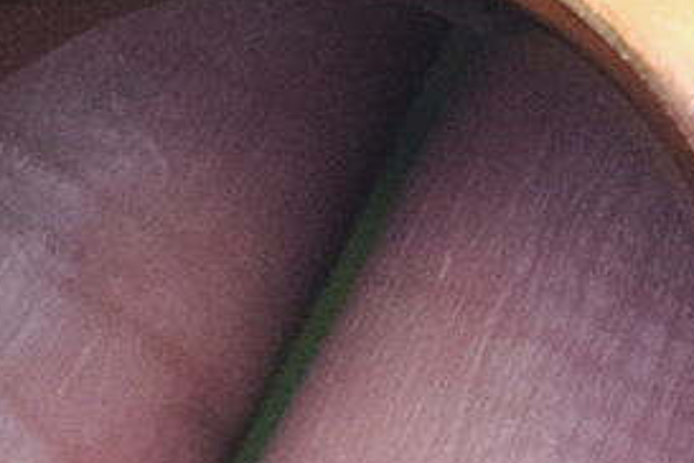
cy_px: -736
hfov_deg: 3.4
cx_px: 468
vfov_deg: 2.3
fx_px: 11636
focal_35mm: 604
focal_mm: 55
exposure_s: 1/640
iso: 3200
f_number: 13
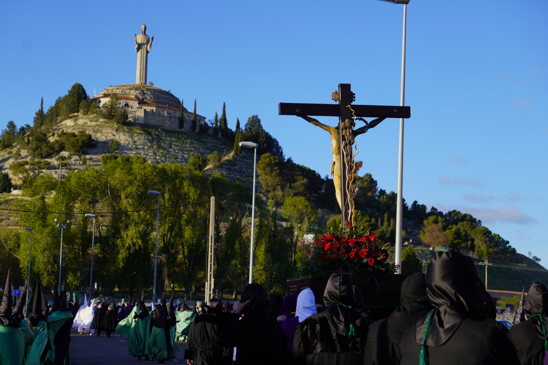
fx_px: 1256
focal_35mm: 82
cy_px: 182
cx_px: 274
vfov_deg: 16.5
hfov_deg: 24.6
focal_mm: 55
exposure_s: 1/160
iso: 100
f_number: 8
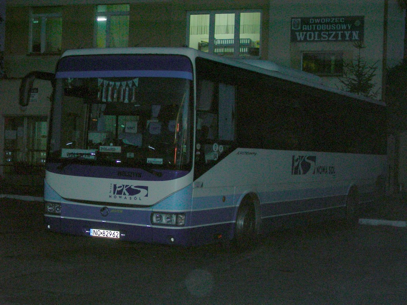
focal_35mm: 70
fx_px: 823
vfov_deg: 21.0
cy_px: 152
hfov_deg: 27.8
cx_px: 204
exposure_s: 1/60.1
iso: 200
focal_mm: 11.7
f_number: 3.5
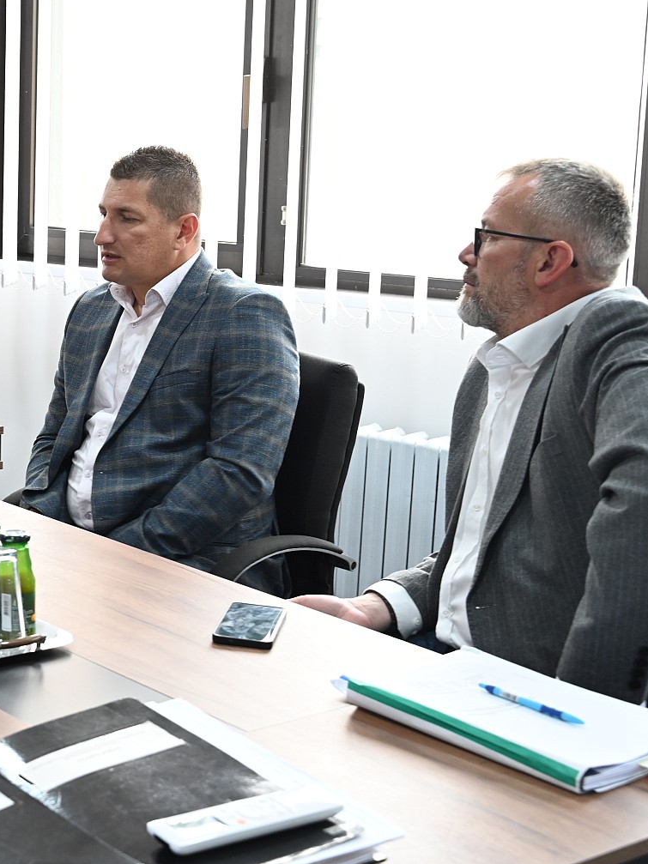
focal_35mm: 66
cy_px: 391
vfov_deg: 29.4
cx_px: -156
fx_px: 1648
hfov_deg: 20.6
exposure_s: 1/50
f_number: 4.5
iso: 720
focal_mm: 36
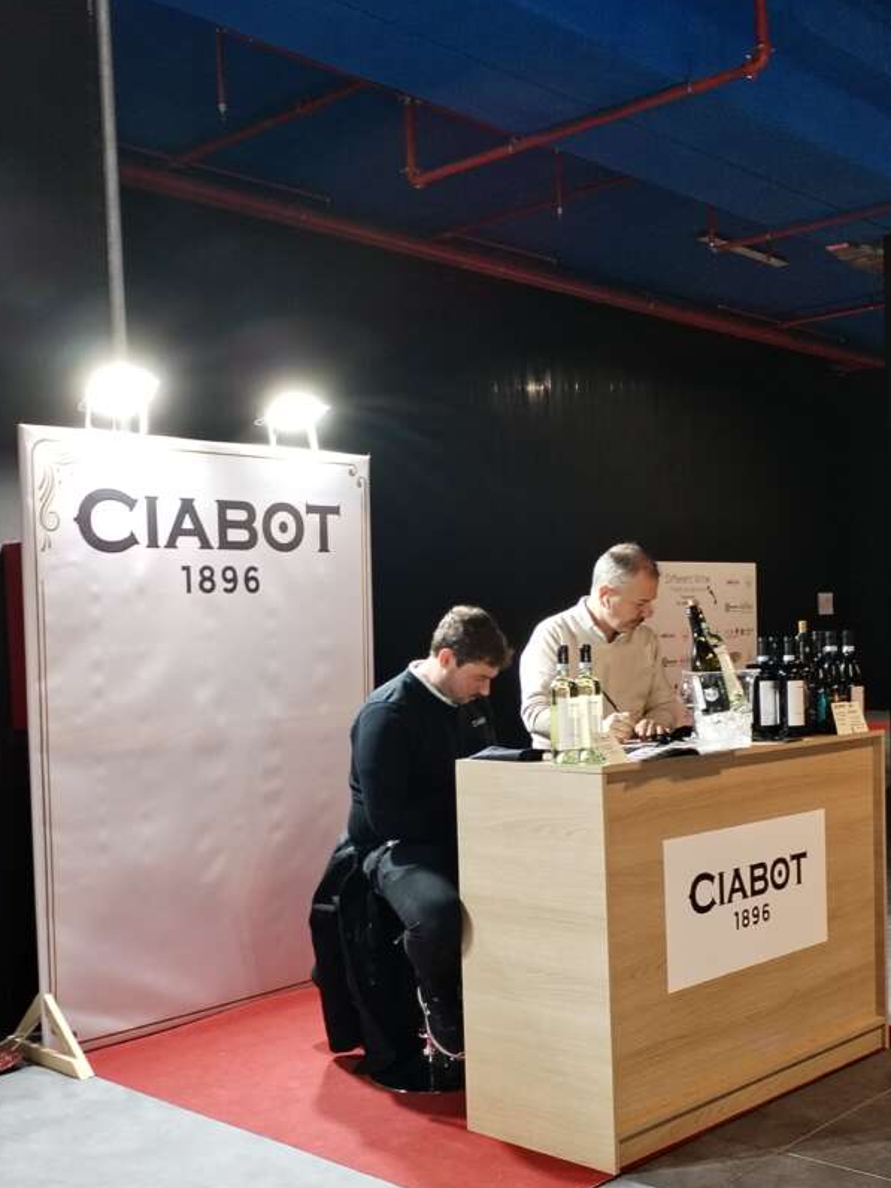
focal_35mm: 41
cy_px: 703
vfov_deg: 45.6
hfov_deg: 35.1
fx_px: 1407
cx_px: 443
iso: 433
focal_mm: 4.75
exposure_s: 1/33.3
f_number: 1.8
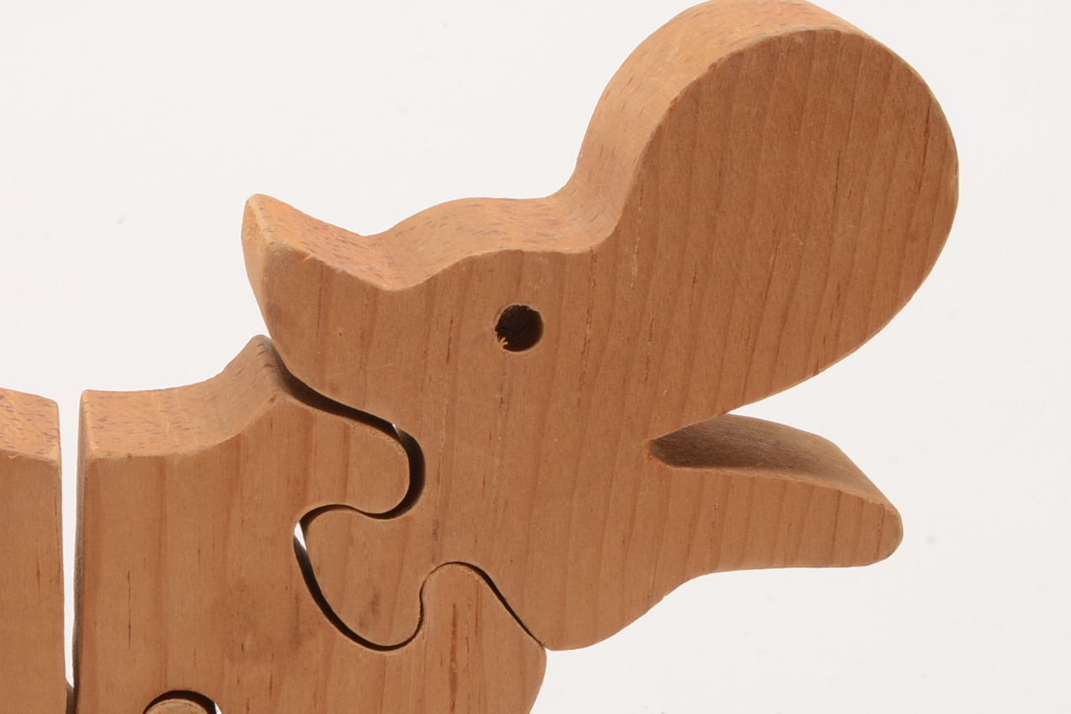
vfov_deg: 9.9
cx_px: 150
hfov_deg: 14.7
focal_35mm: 138
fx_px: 4105
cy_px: 603
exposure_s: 1/200
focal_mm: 48
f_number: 25
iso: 100
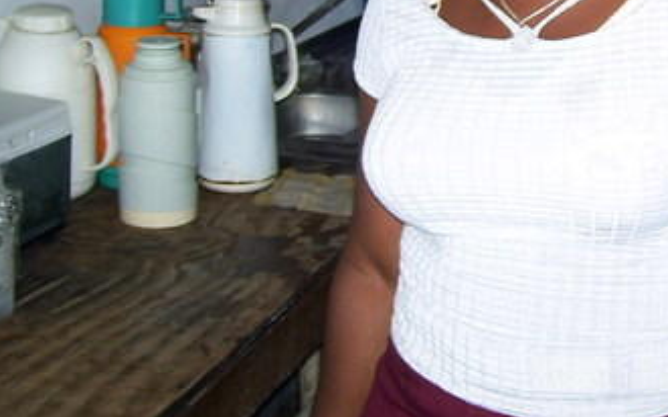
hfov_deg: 26.9
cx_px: 595
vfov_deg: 17.3
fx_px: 1347
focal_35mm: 74
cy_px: 16
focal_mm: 6
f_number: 2.7
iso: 80
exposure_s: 1/60
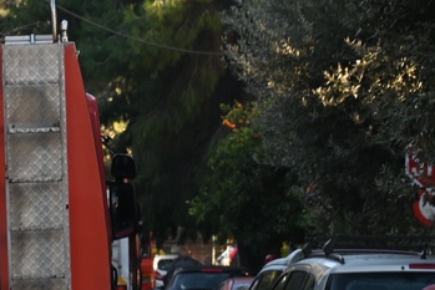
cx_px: -56
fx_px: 3155
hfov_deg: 7.8
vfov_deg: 5.3
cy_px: 289
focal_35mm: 261
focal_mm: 70
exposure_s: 1/500
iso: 800
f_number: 5
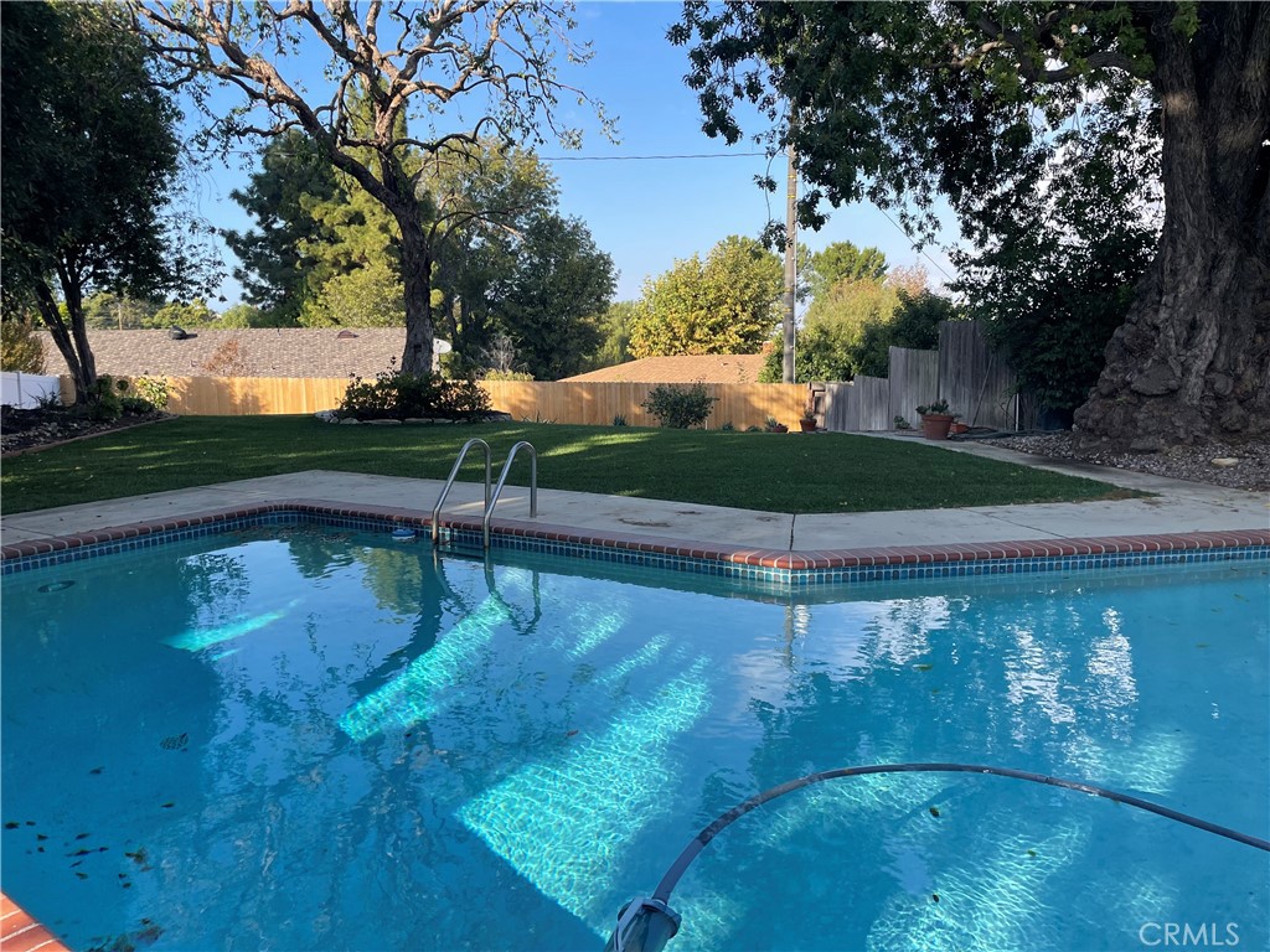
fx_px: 954
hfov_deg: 67.3
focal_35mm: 26
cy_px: 476
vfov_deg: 53.1
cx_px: 635
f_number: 1.6
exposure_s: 1/988
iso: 32
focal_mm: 4.2
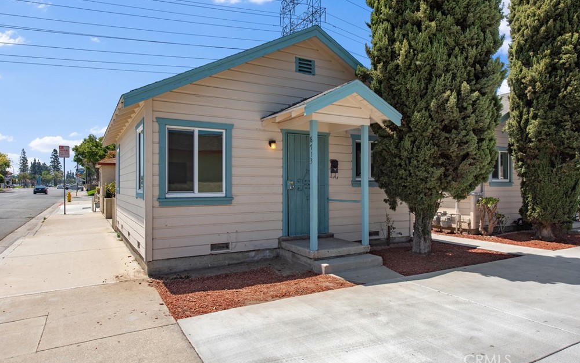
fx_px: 364
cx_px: 288
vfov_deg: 53.0
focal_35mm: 23
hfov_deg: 77.1
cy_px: 170
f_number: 10
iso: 200
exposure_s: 1/400
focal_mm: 22
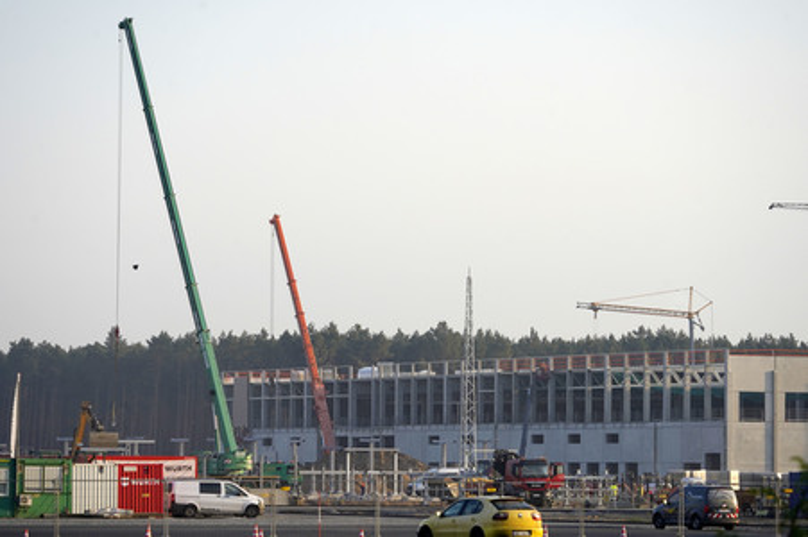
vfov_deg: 6.9
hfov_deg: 10.3
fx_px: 4485
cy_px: 268
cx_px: 404
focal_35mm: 200
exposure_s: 1/1000
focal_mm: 200
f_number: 8
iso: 640
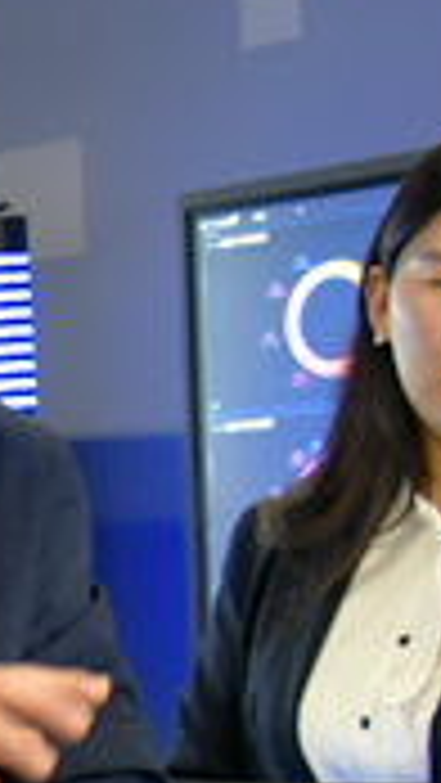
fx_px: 3094
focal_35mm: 149
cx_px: -1220
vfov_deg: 14.1
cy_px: 886
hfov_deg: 6.7
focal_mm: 31
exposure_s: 1/60
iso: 3200
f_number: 4
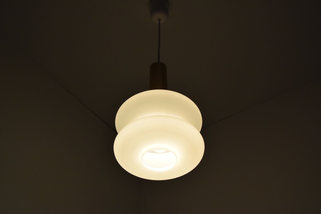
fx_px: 509
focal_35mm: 57
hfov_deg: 35.0
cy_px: 107
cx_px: 160
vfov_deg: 23.8
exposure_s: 1/320
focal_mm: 38
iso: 1600
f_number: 9
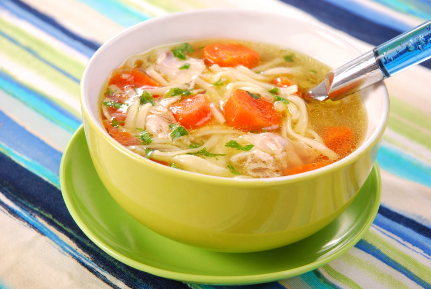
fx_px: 1258
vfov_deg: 13.1
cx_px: 216
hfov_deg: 19.4
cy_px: 144
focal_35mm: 105
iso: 100
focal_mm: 70
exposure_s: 1/125
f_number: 7.1
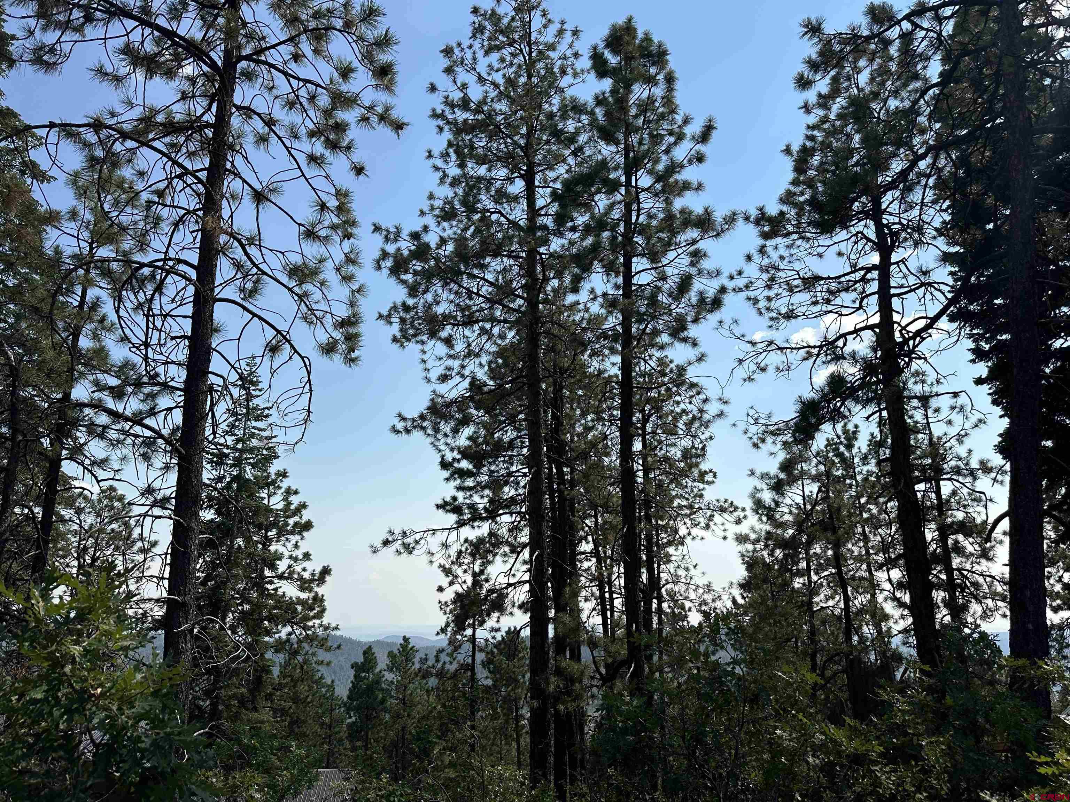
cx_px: 535
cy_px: 401
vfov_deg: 56.8
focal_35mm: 24
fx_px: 742
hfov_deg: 71.6
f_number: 1.78
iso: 80
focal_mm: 6.86
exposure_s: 1/5525
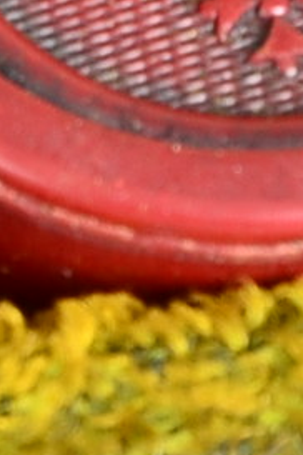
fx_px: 17933
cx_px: 120
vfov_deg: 1.4
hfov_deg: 1.0
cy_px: -453
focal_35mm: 1421
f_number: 11
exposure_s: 1/160
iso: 100
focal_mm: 105
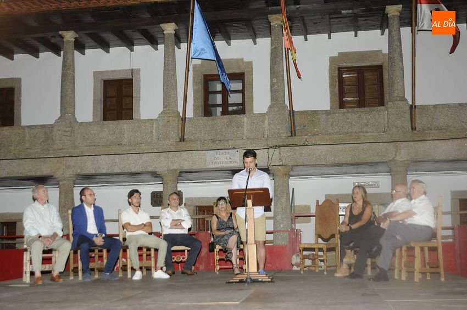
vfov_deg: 29.8
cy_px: 155
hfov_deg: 43.6
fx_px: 583
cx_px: 234
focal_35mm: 45
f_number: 3.2
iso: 1000
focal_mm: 30
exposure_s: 1/80
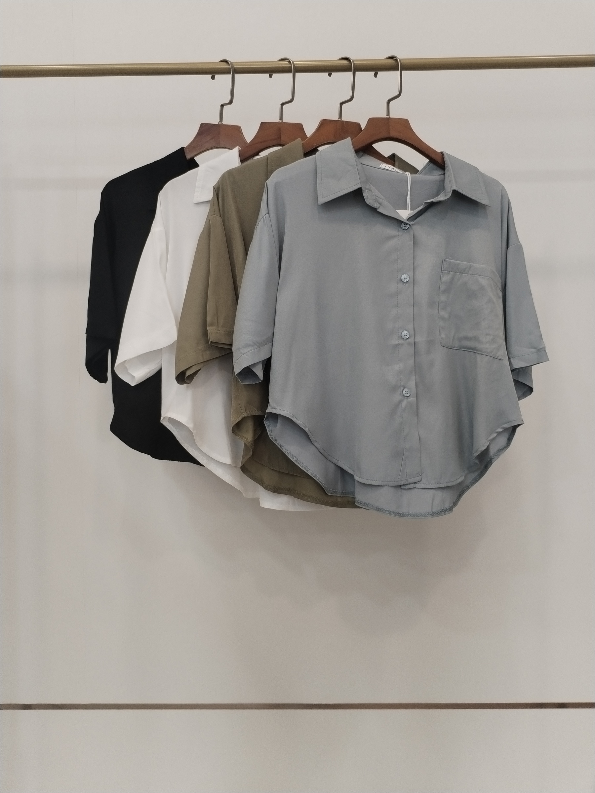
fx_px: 665
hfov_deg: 48.2
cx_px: 298
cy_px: 396
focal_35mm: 29
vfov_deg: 61.7
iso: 215
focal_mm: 4.75
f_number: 1.8
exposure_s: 1/60
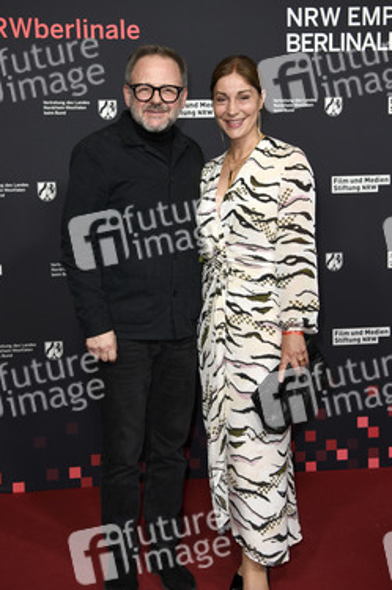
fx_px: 786
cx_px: 195
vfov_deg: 41.1
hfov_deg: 28.0
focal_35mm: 48
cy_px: 312
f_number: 4
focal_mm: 45
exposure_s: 1/250
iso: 800
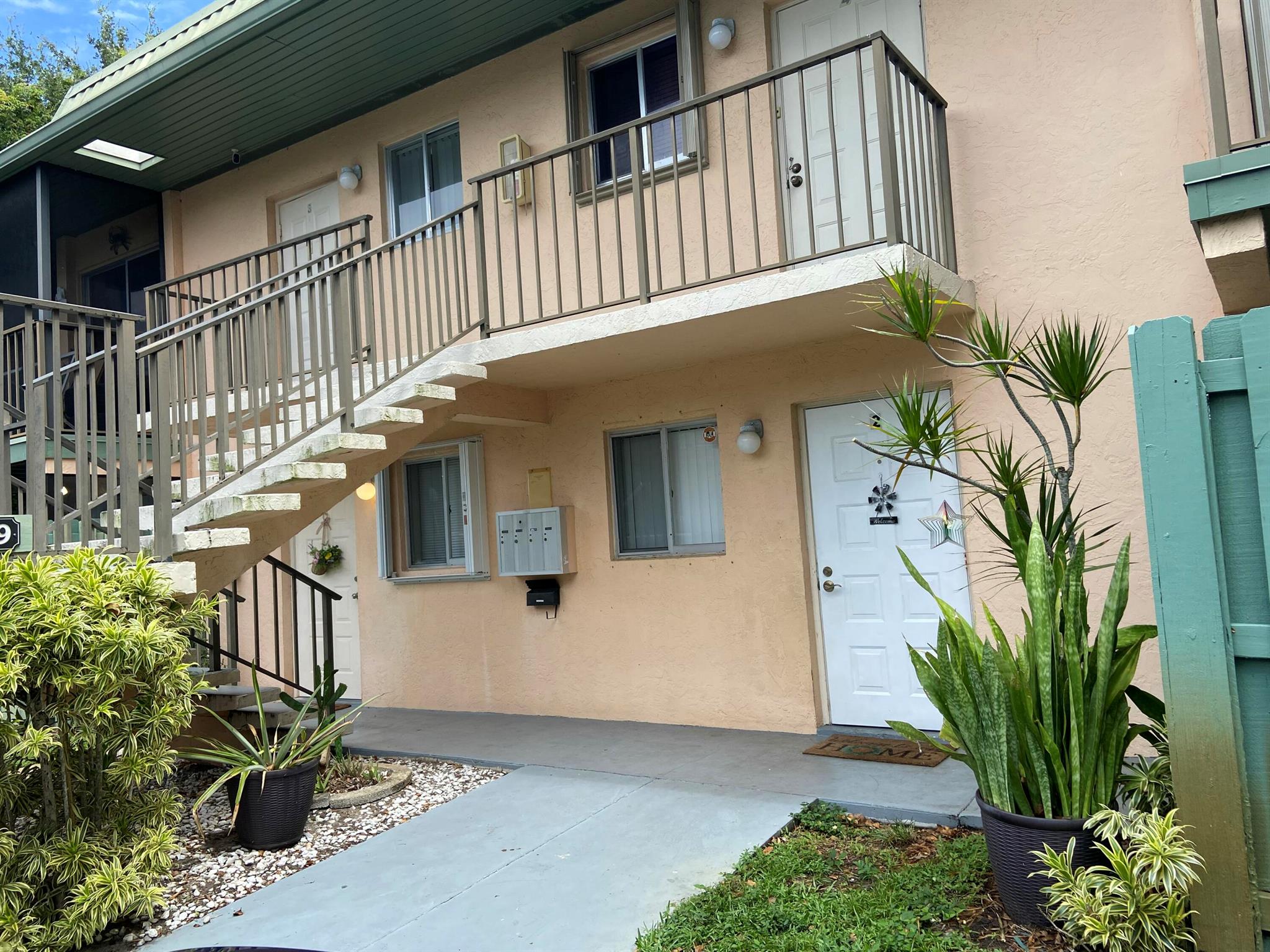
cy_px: 476
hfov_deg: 67.3
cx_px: 635
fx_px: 954
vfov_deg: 53.1
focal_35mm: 26
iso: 32
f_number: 1.8
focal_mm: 4.25
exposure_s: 1/1072
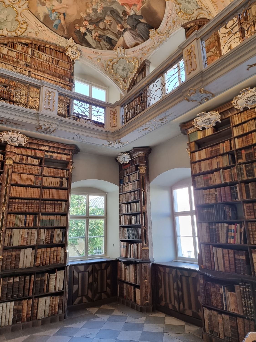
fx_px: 237
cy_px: 171
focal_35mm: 24
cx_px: 128
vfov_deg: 71.6
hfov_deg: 56.8
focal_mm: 6.7
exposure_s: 1/100
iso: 125
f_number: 1.8
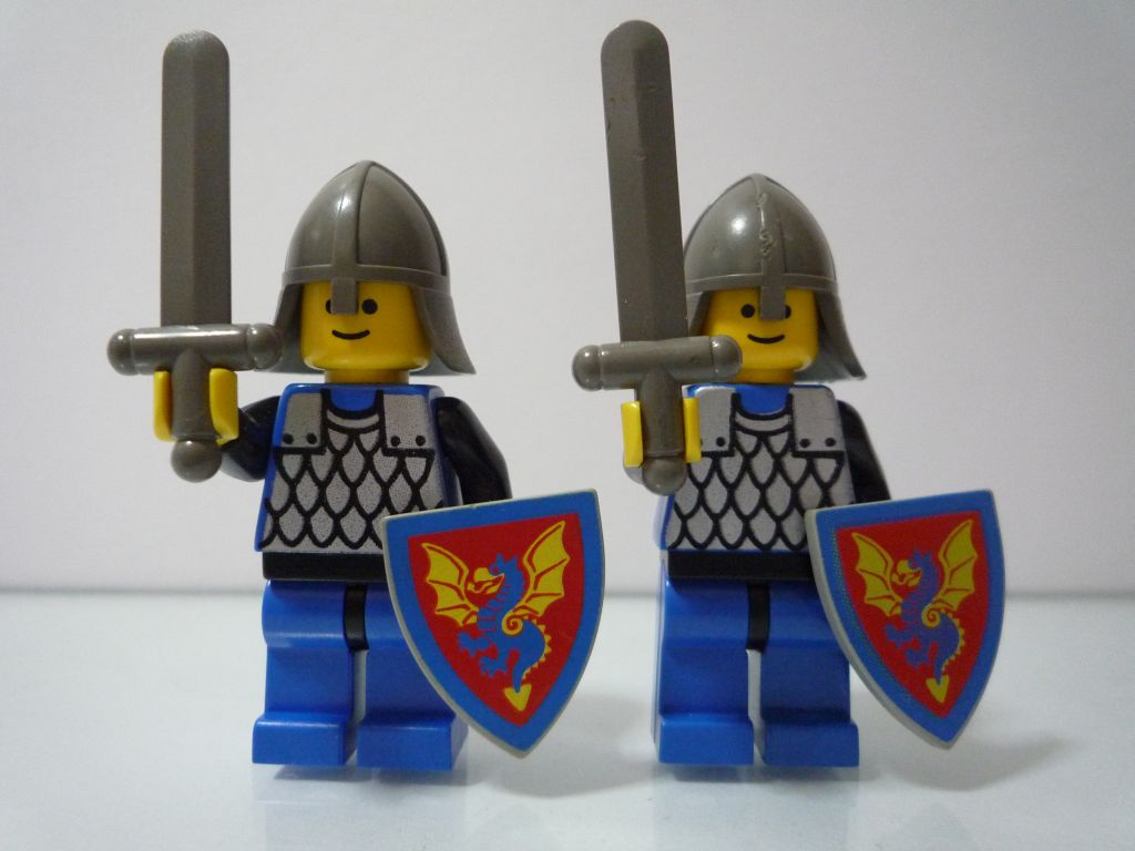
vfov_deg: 54.9
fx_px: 820
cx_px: 568
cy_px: 426
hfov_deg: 69.4
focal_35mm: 25
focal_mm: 4.4
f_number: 2.8
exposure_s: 1/20
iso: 400
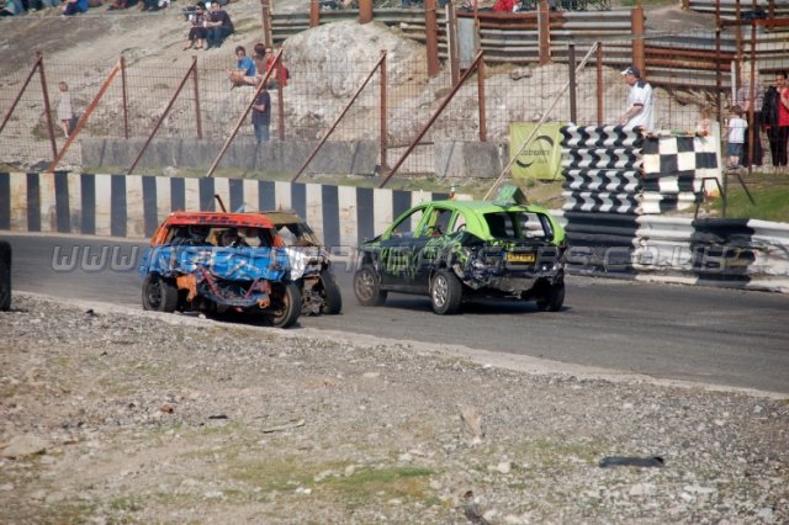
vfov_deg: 7.9
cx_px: 394
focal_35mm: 174
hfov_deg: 11.8
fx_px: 3811
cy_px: 262
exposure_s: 1/1000
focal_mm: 116
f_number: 6
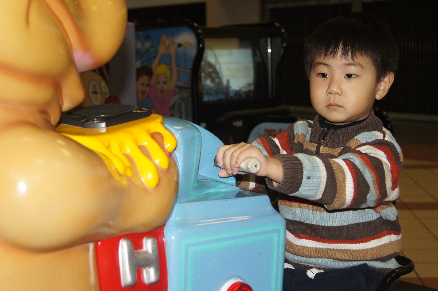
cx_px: 219
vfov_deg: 22.6
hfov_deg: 33.4
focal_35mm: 60
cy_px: 146
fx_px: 730
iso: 800
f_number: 5
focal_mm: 40
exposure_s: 1/80
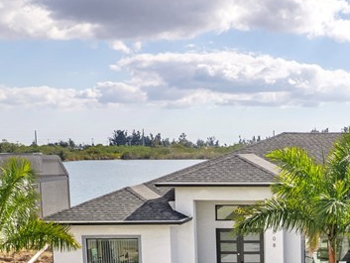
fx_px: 657
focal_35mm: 65
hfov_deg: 27.8
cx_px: 363
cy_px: 252
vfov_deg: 21.9
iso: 130
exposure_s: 1/800
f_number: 2.8
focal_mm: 8.38
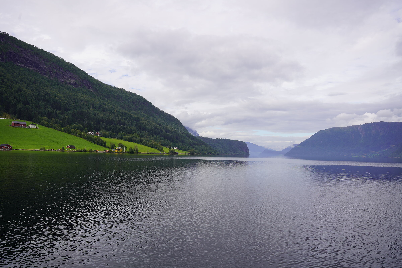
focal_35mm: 28
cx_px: 201
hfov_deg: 65.5
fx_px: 313
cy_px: 134
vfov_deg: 46.4
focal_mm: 28
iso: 100
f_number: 10
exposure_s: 1/160
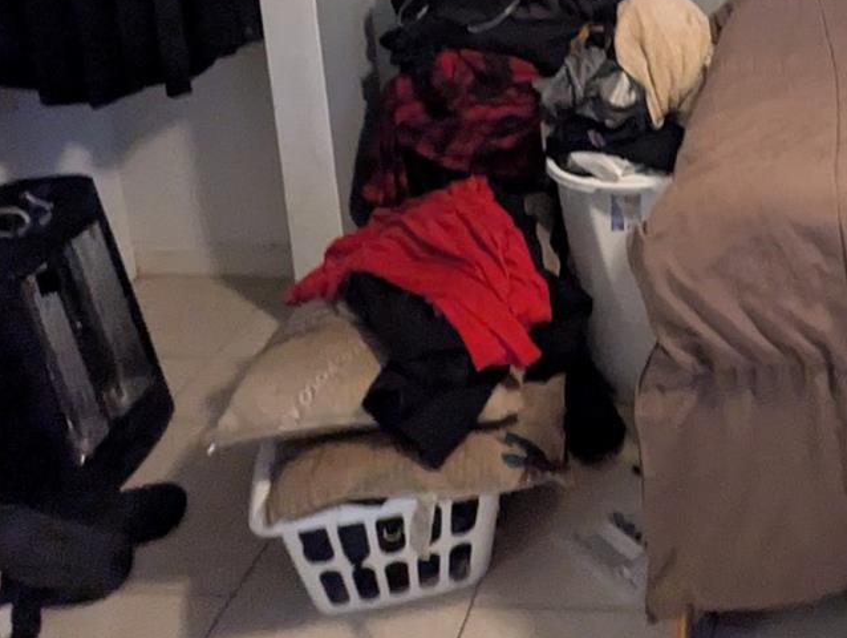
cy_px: -93
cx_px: 779
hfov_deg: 42.4
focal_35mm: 40
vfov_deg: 31.3
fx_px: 980
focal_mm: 2.35
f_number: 2.2
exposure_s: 1/23.8
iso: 2209
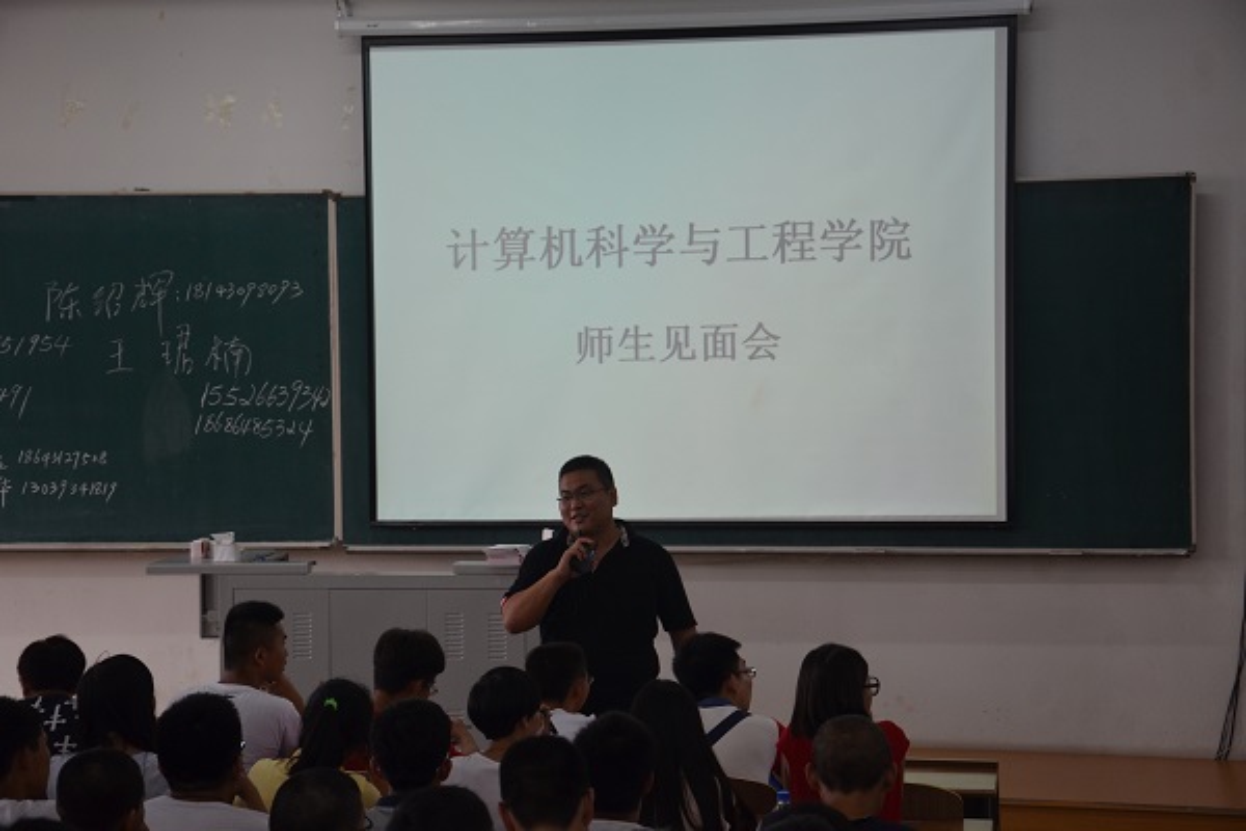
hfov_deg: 27.0
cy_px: 416
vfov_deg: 18.2
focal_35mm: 75
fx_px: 2596
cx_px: 623
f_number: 5
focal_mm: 50
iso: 640
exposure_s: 1/80
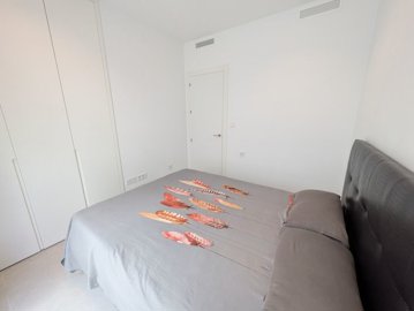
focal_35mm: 14
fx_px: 168
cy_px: 156
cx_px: 207
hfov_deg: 102.0
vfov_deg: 85.8
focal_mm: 1.83
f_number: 2.2
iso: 77
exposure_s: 1/33.3
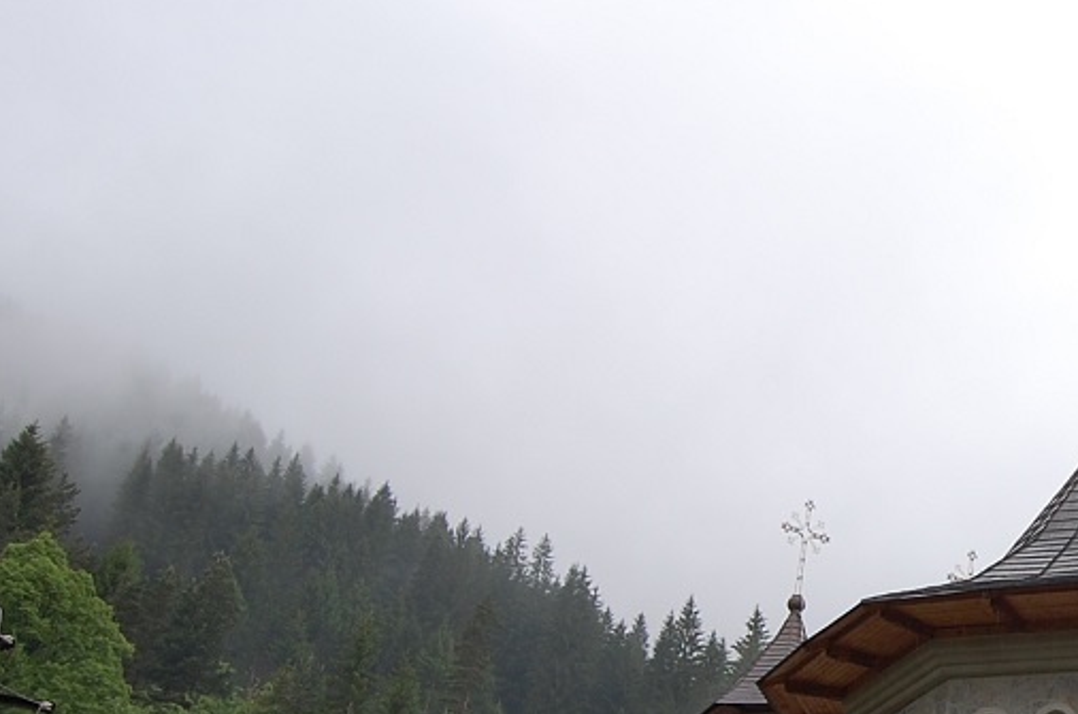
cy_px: 594
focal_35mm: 64
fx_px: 1912
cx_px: 1104
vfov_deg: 20.8
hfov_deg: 29.2
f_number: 6.3
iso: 200
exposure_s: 1/160
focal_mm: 18
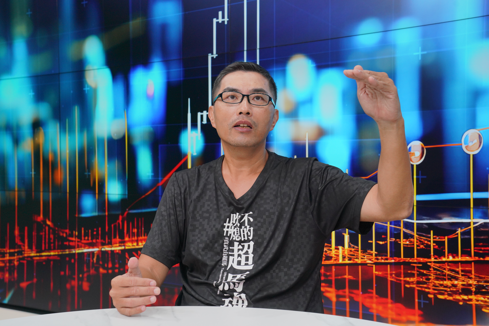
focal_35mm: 46
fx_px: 625
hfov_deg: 42.7
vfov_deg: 29.3
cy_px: 163
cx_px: 244
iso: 1600
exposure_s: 1/250
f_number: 5.6
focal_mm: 46
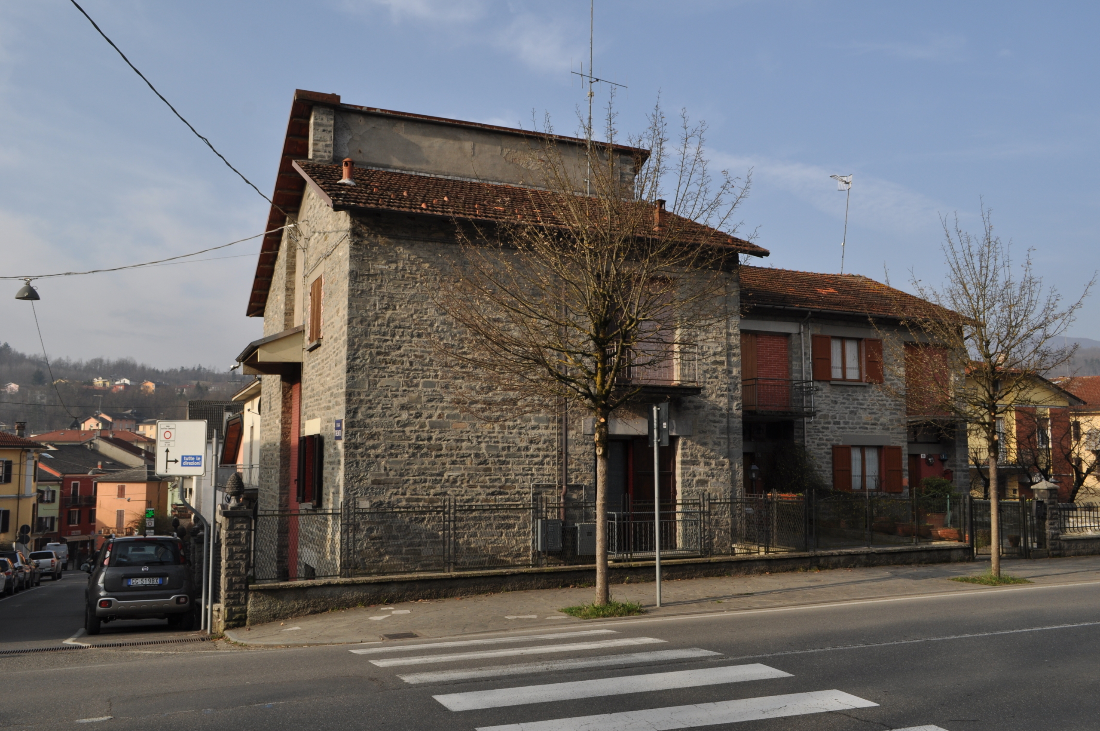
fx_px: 915
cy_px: 366
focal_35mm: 30
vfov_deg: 43.5
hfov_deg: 62.0
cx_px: 550
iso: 200
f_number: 9
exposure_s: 1/320
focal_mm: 20
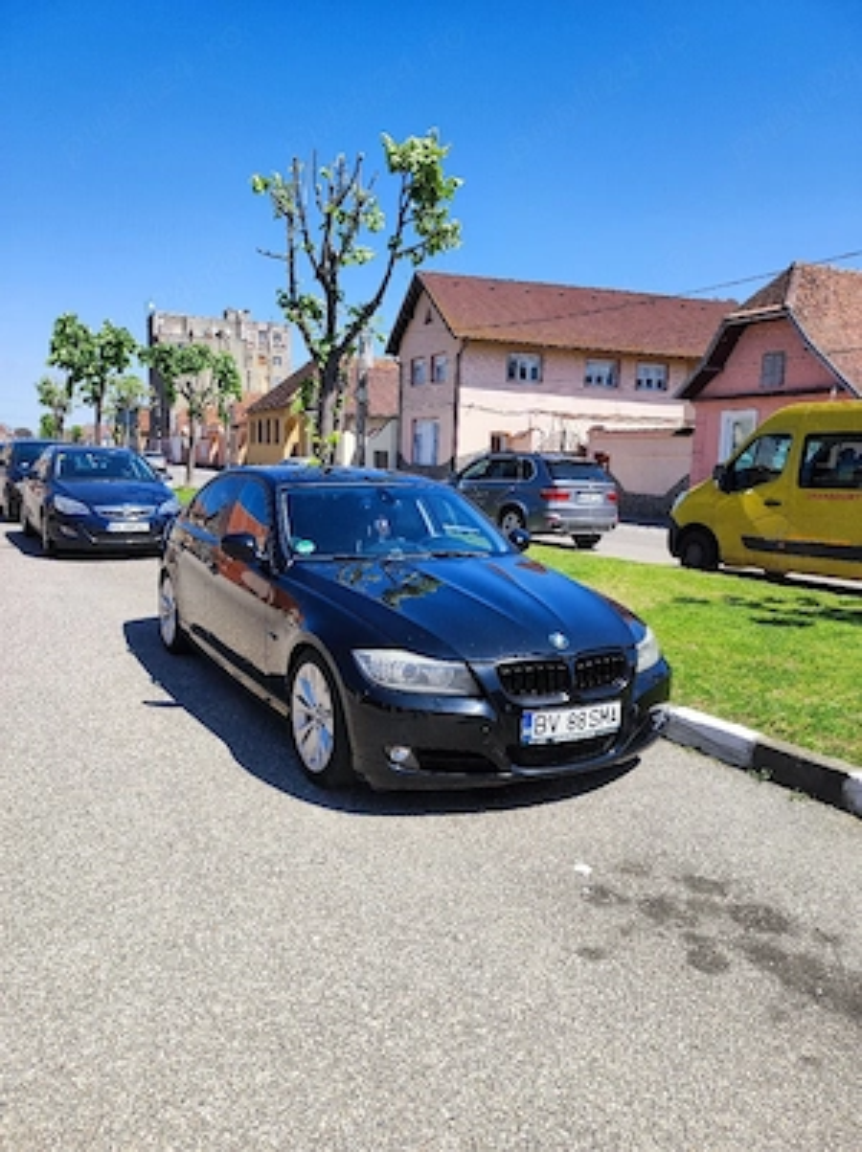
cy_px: 576
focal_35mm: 25
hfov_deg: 54.8
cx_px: 431
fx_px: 831
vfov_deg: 69.4
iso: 50
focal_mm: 4.7
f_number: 1.79
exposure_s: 1/588
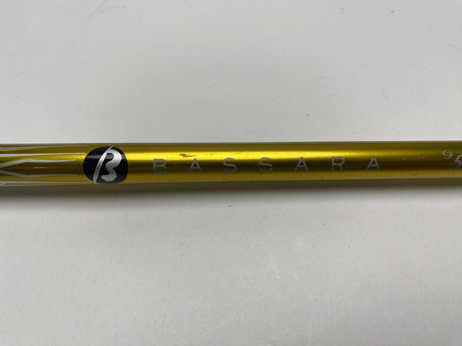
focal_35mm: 25
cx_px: 231
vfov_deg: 54.9
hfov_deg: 69.4
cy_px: 173
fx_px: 334
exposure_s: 1/375
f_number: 1.8
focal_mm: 4.25
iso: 32
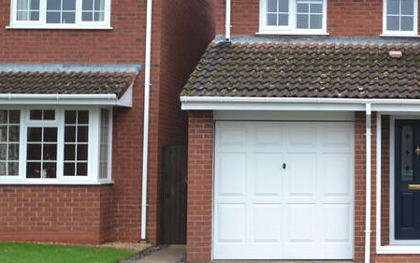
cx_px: 459
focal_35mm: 73
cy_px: 93
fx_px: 838
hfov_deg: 26.0
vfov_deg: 17.8
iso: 400
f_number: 5
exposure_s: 1/100
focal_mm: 21
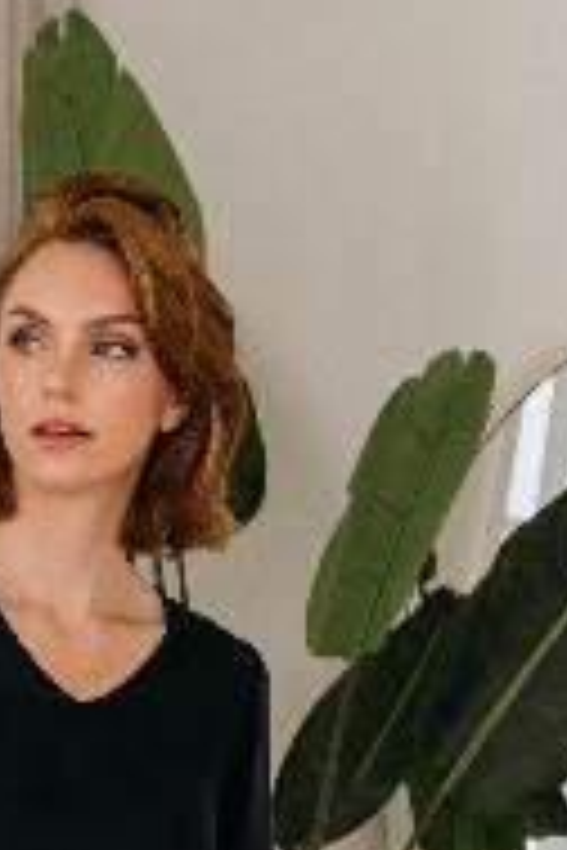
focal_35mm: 167
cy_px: 1129
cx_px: -14
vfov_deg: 11.9
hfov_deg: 8.2
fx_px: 3945
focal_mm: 45
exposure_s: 1/200
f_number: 6.3
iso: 400
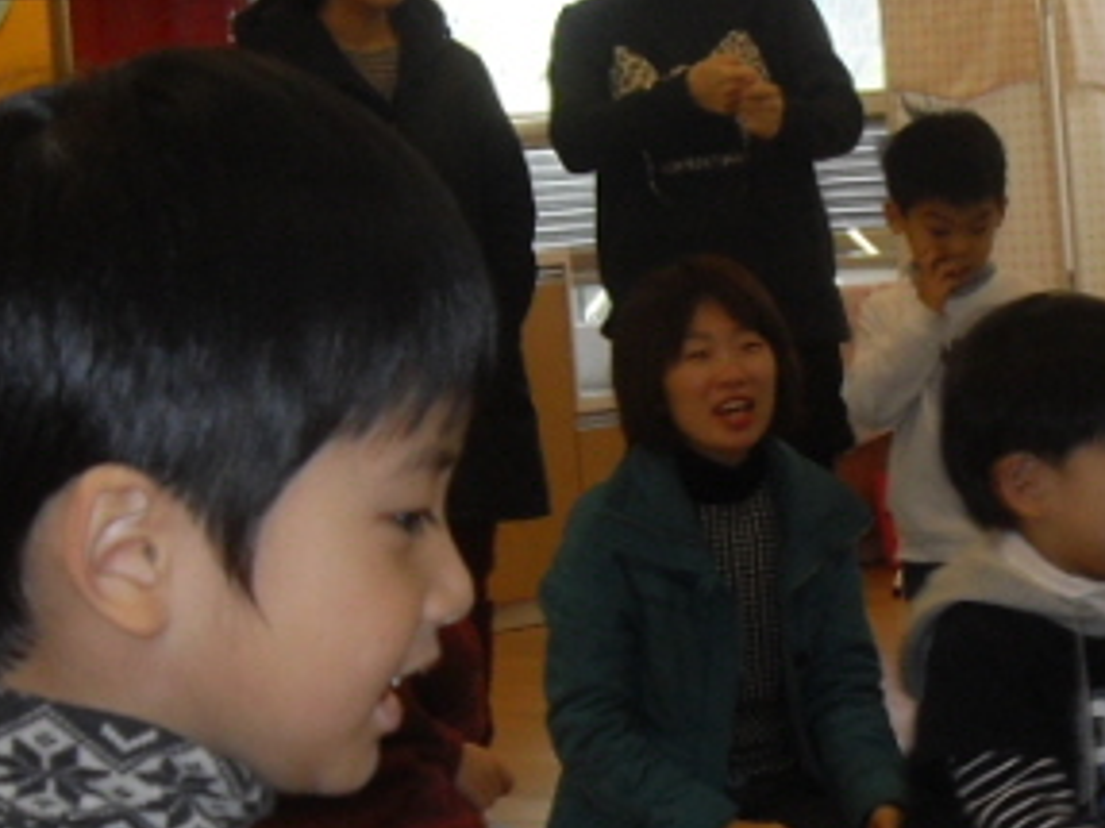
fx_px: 3701
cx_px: 1093
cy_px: 641
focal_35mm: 116
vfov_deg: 12.7
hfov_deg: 16.6
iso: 100
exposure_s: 1/45
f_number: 2.8
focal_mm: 6.3
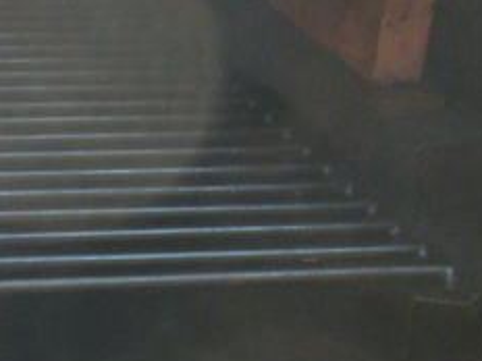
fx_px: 1894
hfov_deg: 13.8
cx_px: -199
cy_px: 262
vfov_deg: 10.9
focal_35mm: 136
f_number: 3.5
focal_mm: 6.3
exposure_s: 1/66
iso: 323
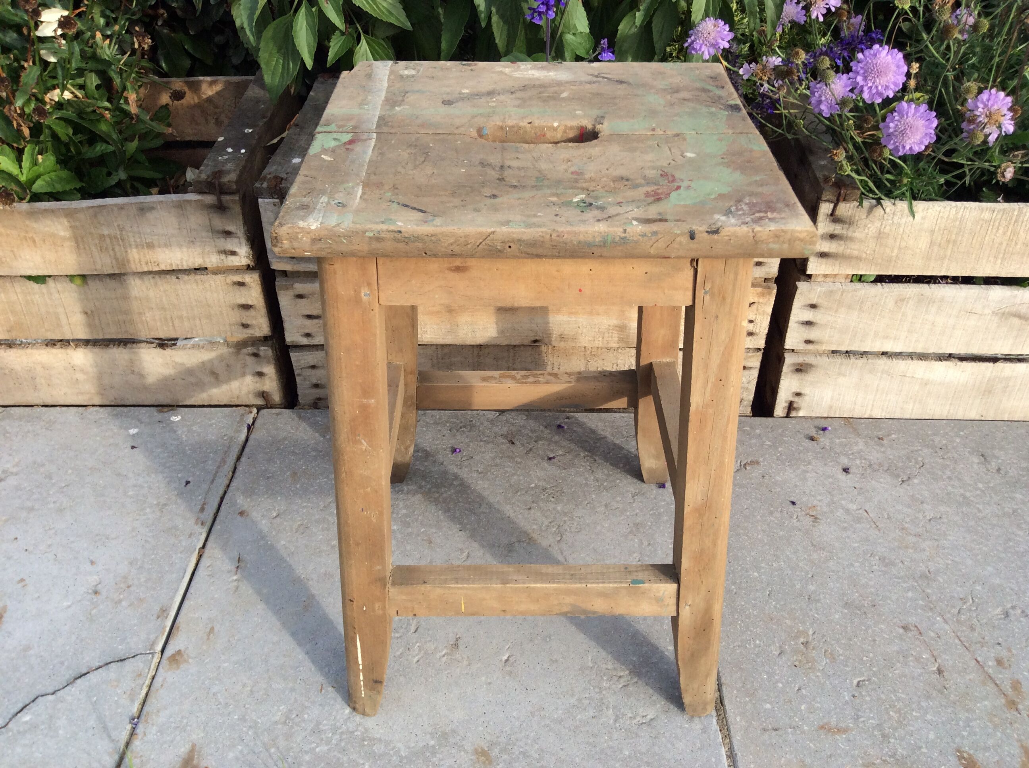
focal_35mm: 32
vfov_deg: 44.1
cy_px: 384
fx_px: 950
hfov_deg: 56.9
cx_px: 514
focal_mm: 3.3
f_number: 2.4
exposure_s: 1/715
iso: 32
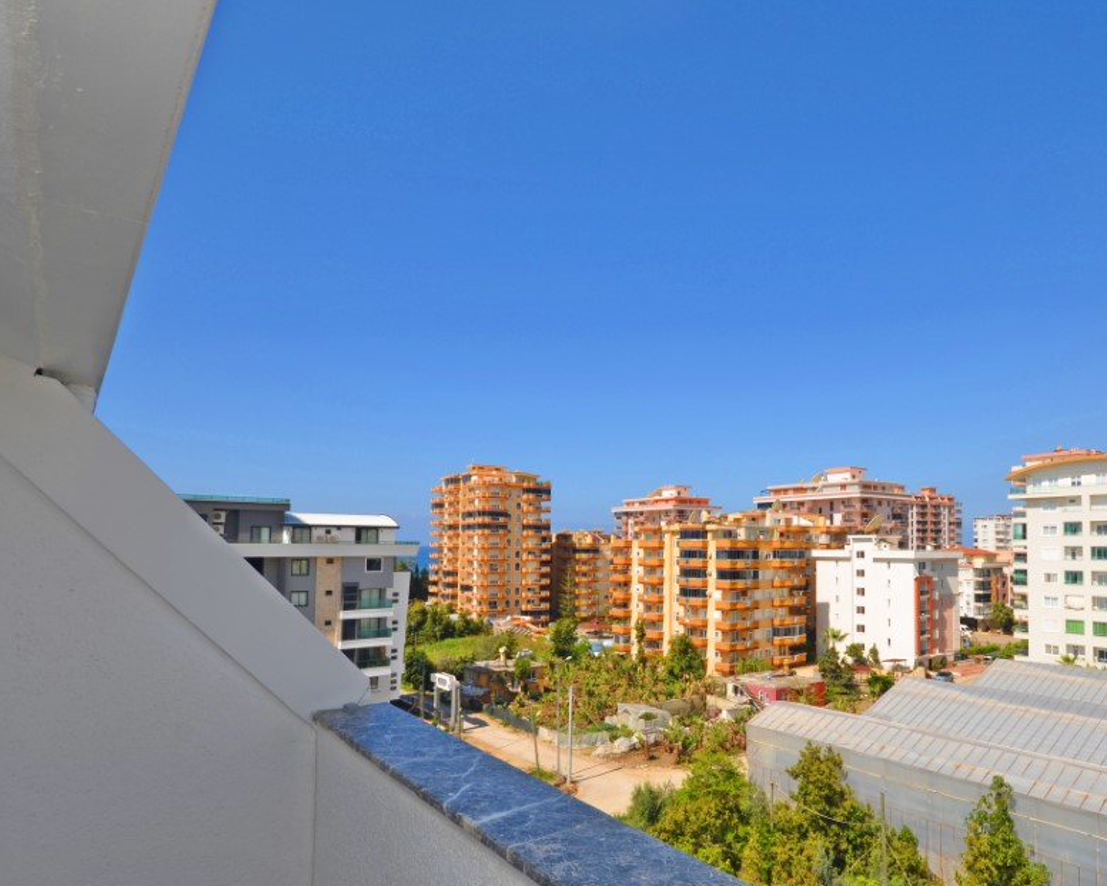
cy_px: 499
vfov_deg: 65.3
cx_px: 712
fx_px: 688
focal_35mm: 21
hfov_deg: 75.8
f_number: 9
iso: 100
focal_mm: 10
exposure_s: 1/250
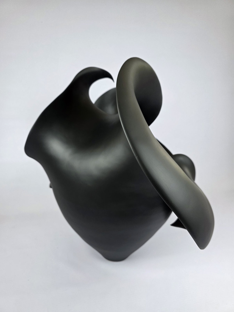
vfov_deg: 73.9
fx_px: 207
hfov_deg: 58.9
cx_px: 117
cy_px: 156
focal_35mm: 23
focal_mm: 6.3
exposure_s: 1/100
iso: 160
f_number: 1.7
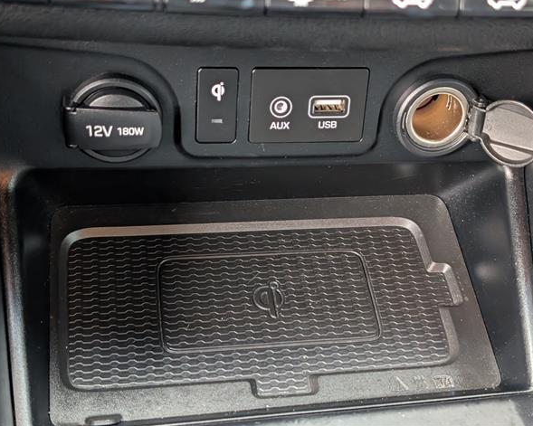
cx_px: 279
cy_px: 210
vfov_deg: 29.1
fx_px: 820
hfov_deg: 36.0
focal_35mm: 52
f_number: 1.68
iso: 492
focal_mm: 6.9
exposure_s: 1/55.9
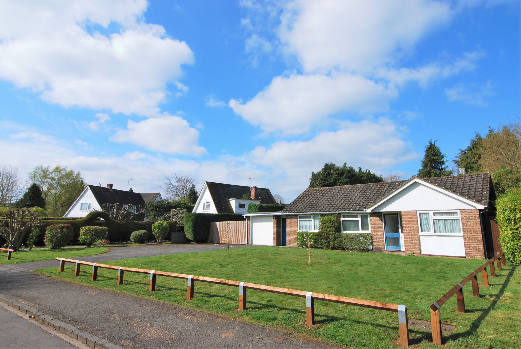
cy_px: 174
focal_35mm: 18
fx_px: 261
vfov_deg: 67.5
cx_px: 260
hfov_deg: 89.9
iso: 100
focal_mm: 12
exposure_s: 1/320
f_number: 9
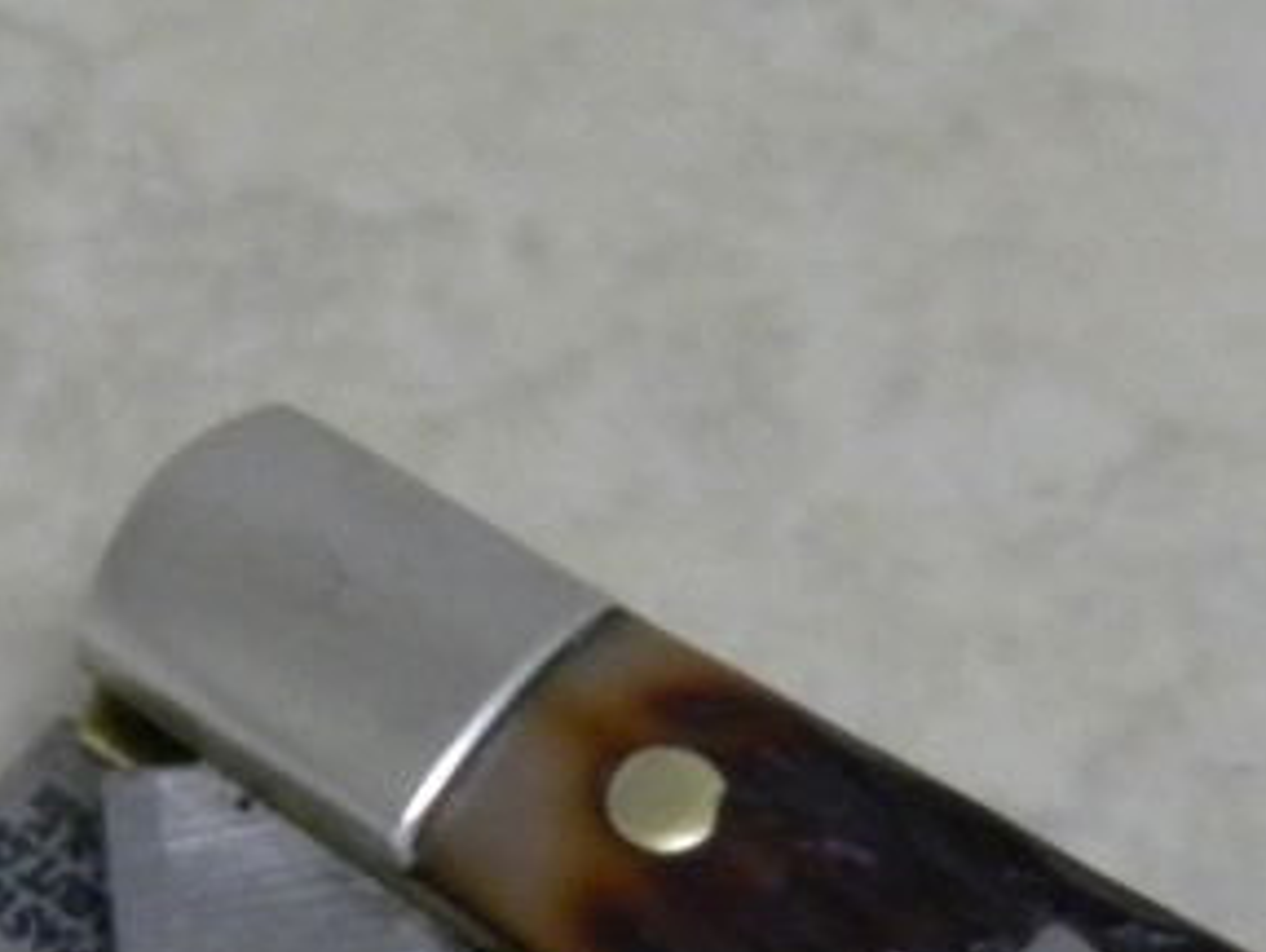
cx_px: 719
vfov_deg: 2.9
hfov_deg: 3.8
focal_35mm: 515
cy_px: 1578
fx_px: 18859
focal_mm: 26.8
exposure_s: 1/23.1
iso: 400
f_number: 5
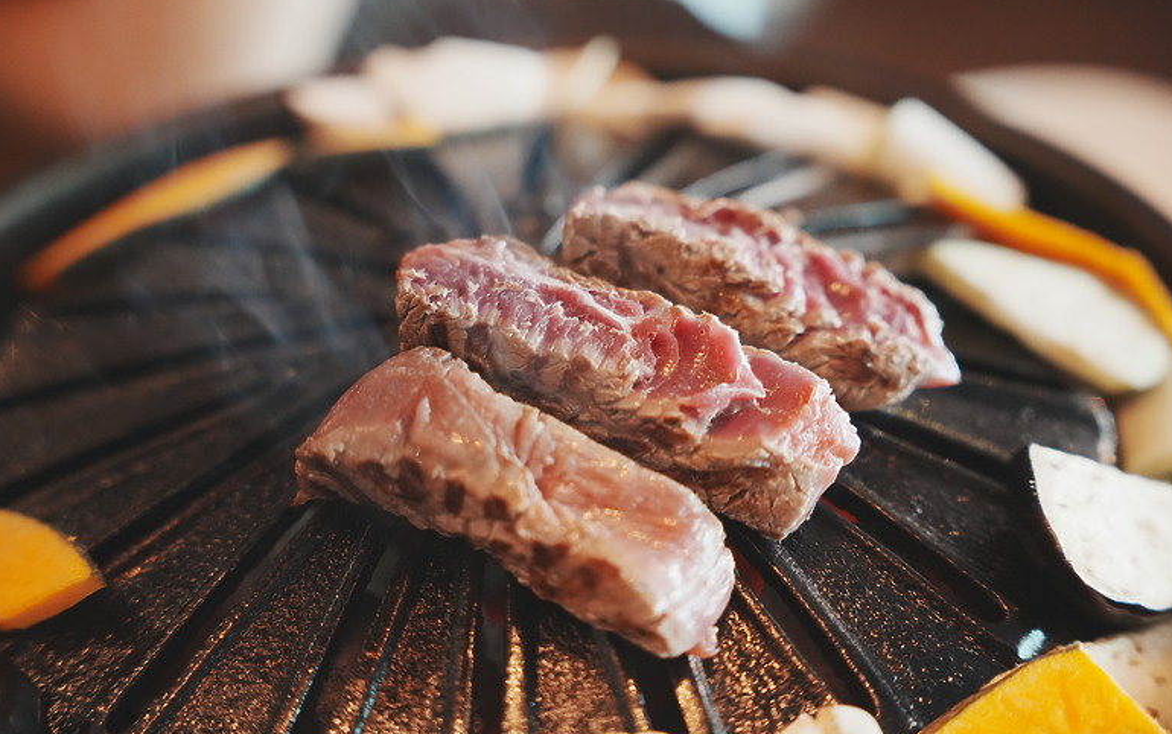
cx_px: 589
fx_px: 2077
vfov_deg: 20.0
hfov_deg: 31.5
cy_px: 378
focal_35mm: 65
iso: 6400
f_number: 2.8
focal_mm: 63
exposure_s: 1/80
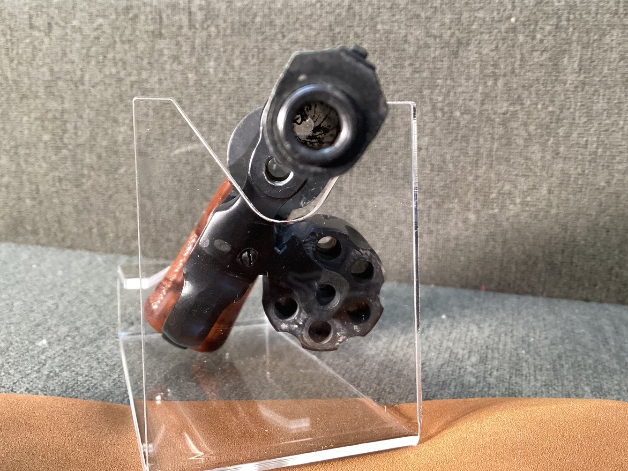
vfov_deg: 40.6
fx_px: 635
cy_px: 208
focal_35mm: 35
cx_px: 329
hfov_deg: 52.6
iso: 200
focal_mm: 3.3
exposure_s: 1/60
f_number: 2.4
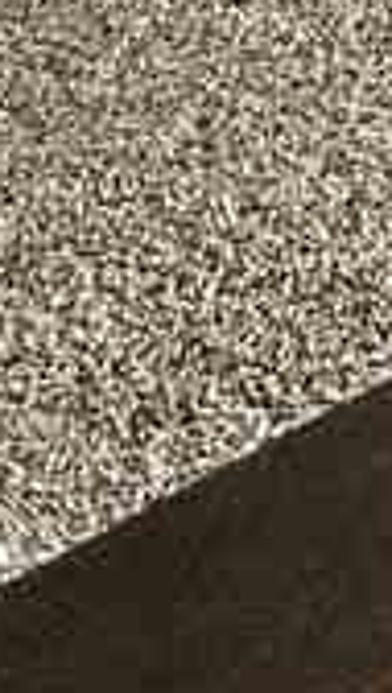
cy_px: -1180
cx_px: 1296
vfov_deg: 12.3
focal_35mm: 116
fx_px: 2135
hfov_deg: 8.3
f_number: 2.2
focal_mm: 2.22
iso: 64
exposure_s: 1/510
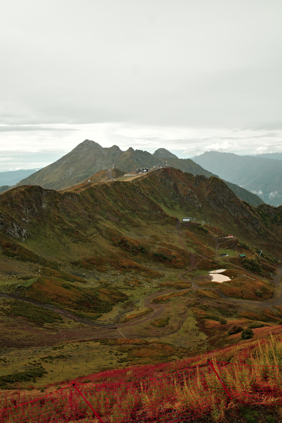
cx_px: 141
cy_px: 212
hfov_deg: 46.4
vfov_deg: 65.5
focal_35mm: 28
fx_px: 329
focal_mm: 18.3
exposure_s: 1/400
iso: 200
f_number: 5.6
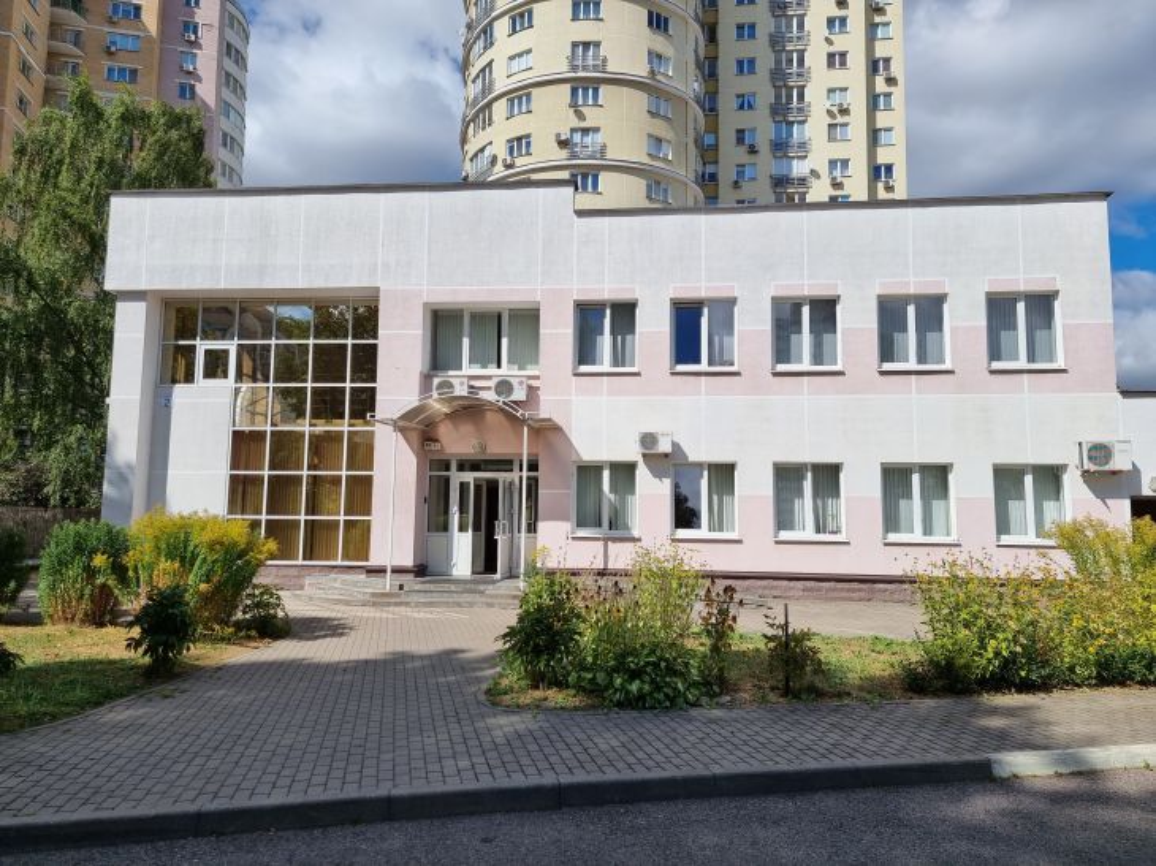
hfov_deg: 71.6
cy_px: 433
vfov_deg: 56.8
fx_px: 801
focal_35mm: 24
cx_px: 578
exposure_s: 1/1892
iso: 50
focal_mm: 6.7
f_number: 1.8
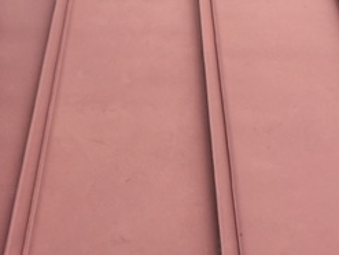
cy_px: 19
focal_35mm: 75
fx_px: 736
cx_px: 173
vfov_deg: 19.3
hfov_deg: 26.0
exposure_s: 1/403
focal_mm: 4.15
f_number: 2.2
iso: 32
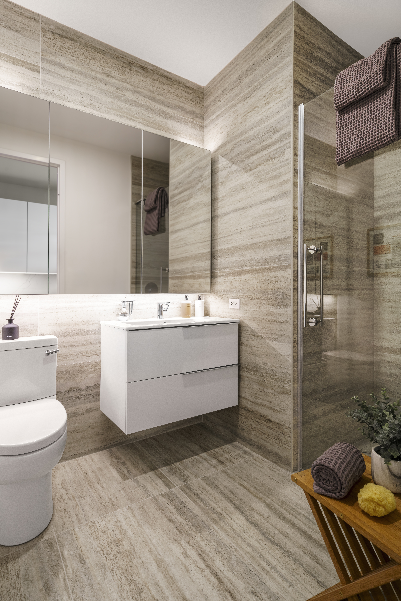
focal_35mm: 18
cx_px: 200
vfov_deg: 90.0
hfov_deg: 67.4
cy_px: 300
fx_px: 301
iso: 400
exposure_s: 1/10
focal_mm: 18
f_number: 11
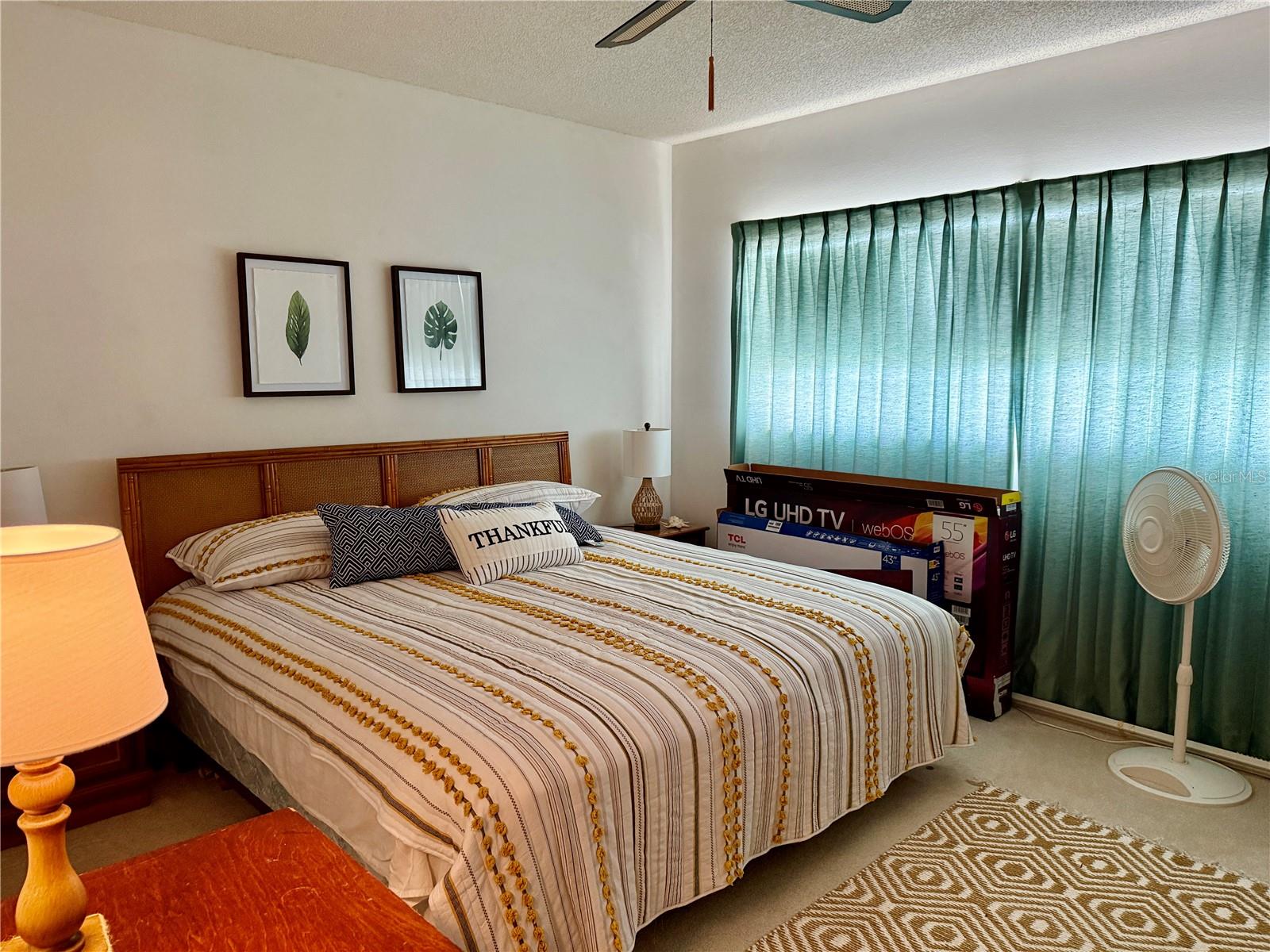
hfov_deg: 71.6
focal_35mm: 24
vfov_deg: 56.8
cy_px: 476
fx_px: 881
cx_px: 635
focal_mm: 6.76
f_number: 1.78
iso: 400
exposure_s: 1/60
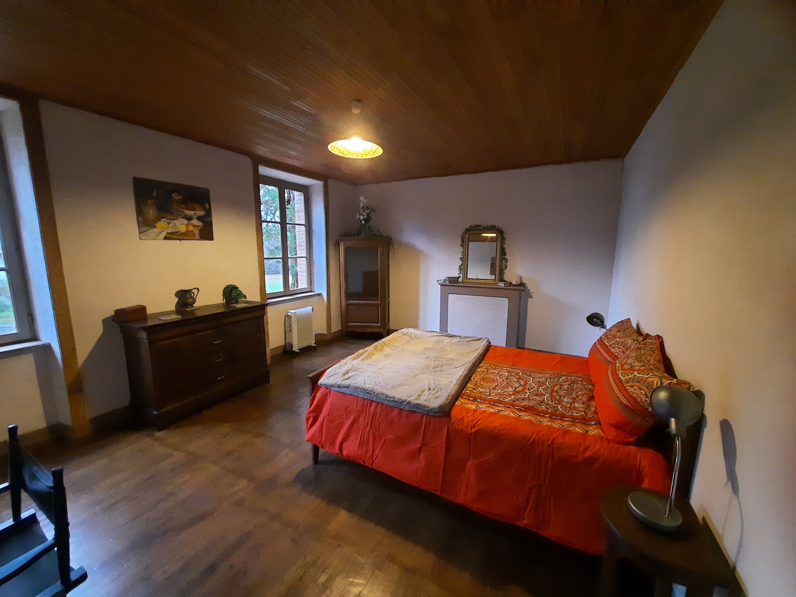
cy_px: 298
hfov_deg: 106.2
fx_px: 299
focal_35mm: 13
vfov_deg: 89.9
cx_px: 398
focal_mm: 1.74
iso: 800
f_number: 2.2
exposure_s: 1/10
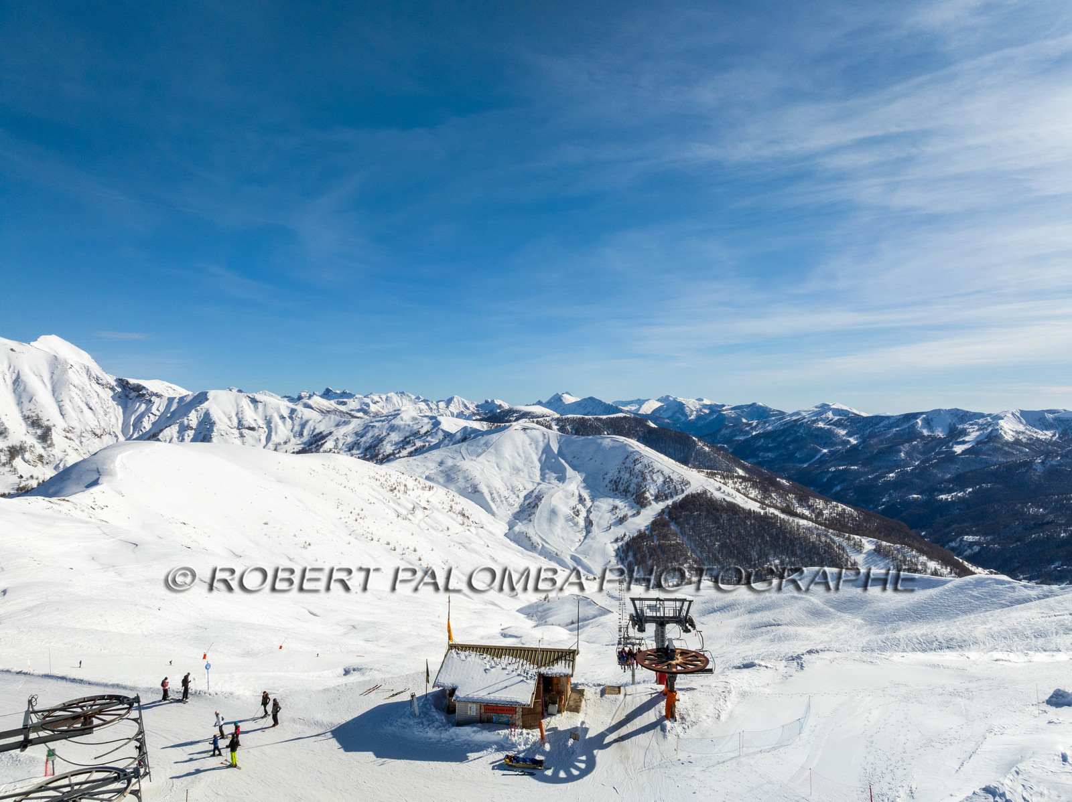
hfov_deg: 71.6
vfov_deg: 56.8
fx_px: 743
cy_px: 401
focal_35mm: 24
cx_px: 536
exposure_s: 1/640
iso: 200
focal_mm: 12.3
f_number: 11
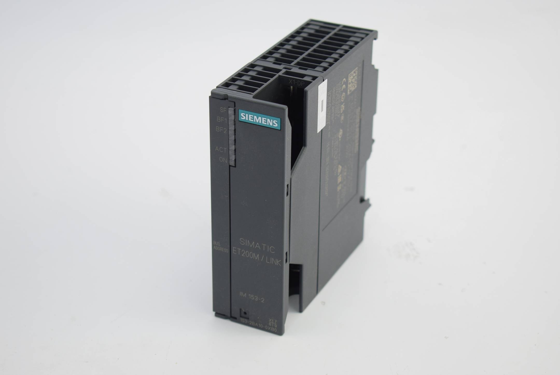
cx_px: 280
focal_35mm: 78
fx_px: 1214
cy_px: 188
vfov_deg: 17.5
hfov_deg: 26.0
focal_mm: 52
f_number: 5.6
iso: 400
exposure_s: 1/90
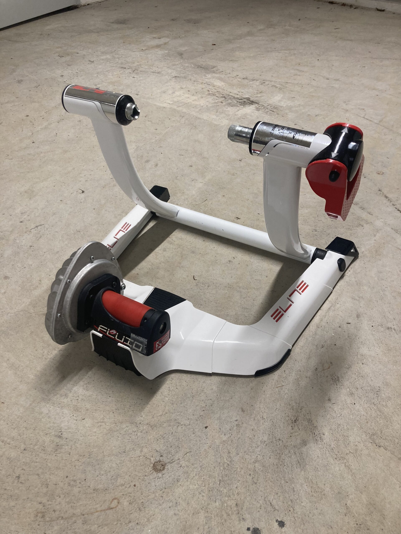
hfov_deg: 49.7
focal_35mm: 28
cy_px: 267
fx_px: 432
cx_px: 200
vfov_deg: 63.4
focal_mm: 3.99
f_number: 1.8
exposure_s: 1/60
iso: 80
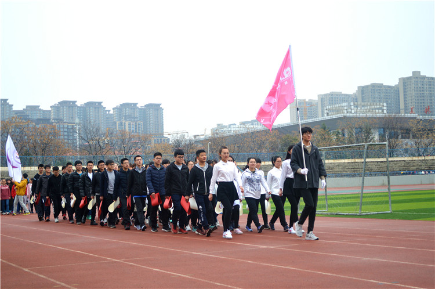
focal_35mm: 60
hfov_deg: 33.4
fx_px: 724
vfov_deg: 22.6
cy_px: 144
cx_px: 218
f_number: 5.6
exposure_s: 1/125
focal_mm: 40
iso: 160
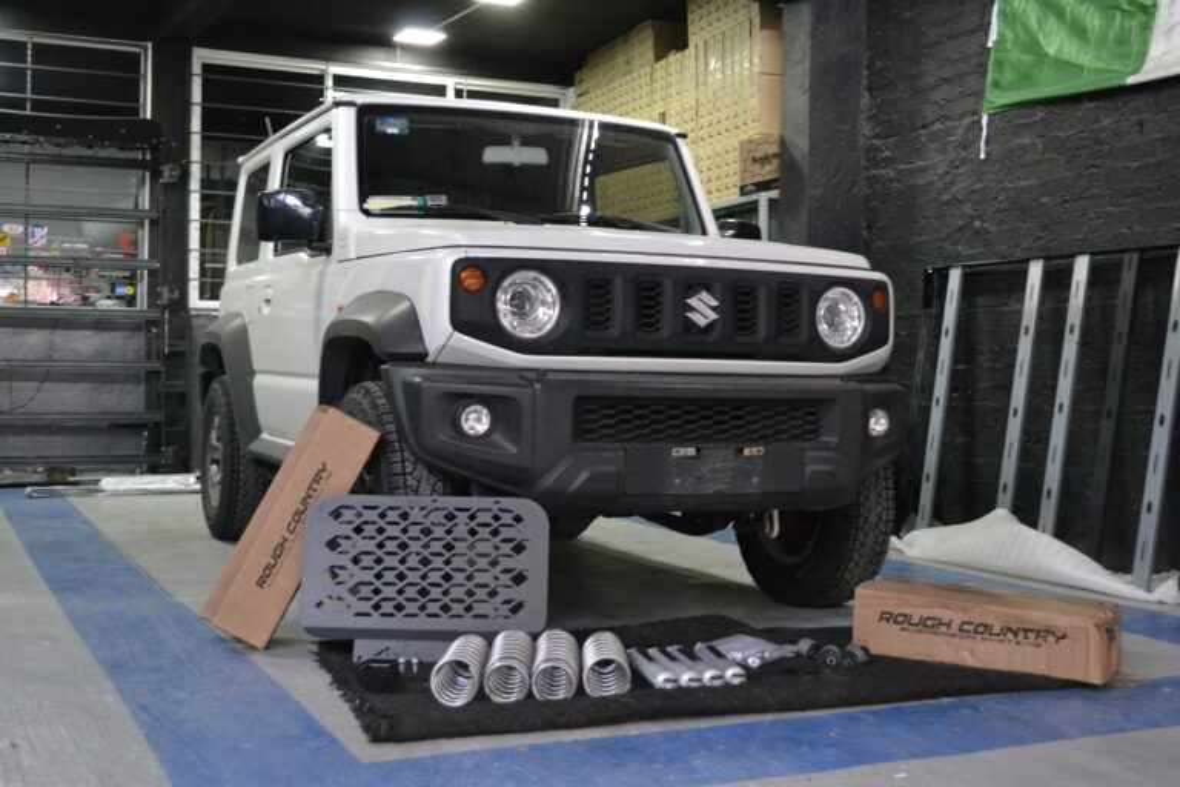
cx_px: 590
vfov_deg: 31.9
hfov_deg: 46.4
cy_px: 394
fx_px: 1377
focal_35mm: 42
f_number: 4.5
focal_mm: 28
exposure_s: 1/60
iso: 3200
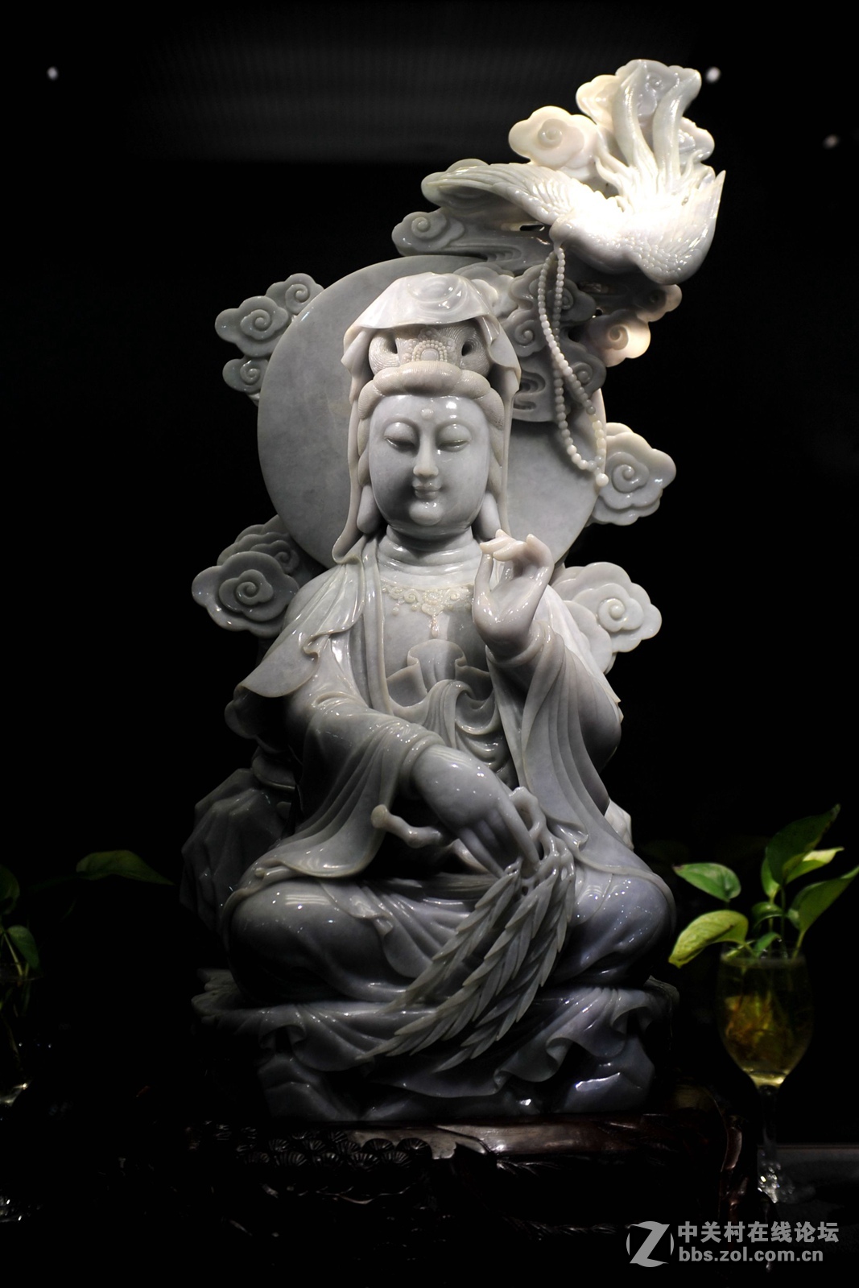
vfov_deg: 41.1
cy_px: 644
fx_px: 1717
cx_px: 430
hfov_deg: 28.1
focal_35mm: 48
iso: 400
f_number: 3.2
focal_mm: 48
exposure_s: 1/125
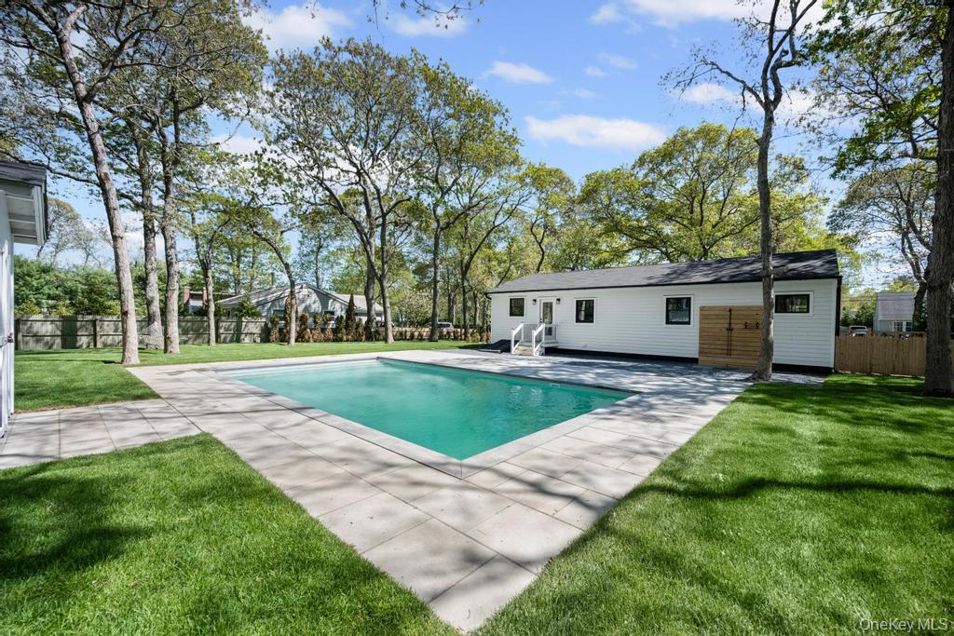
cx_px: 477
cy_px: 318
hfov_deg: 104.2
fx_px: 371
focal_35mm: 14
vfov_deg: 81.2
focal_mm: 14
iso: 1600
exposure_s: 1/8000
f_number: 5
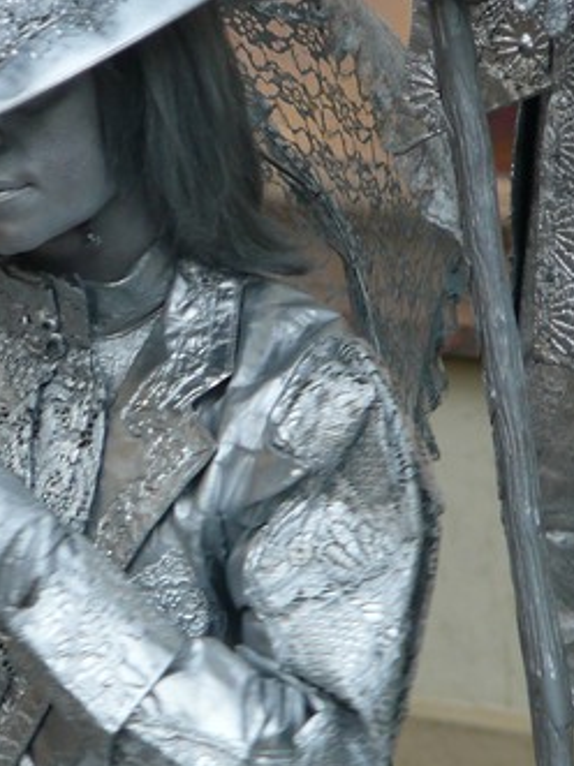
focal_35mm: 702
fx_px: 15531
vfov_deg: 2.8
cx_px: 88
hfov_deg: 2.1
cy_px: 308
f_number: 3.6
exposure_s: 1/125
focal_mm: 65.5
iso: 100
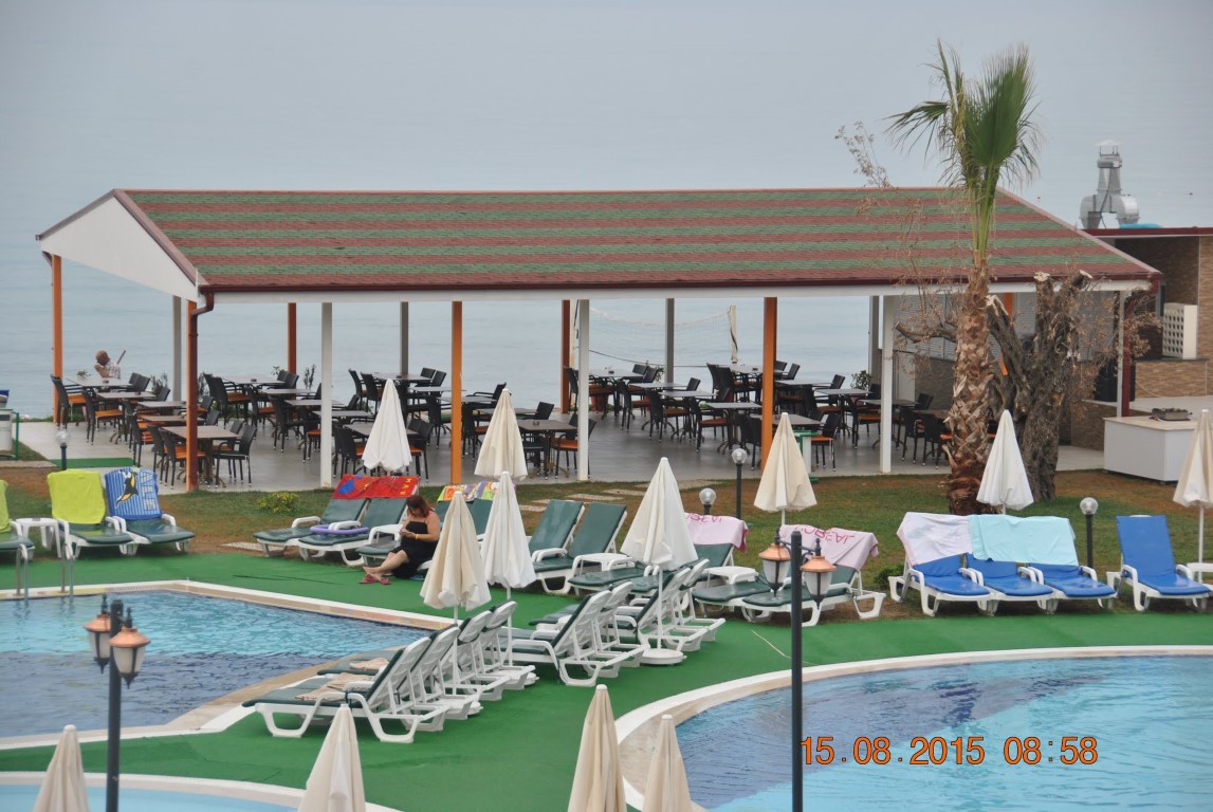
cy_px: 406
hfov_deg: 16.6
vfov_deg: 11.2
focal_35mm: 123
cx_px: 606
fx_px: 4150
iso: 200
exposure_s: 1/500
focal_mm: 82
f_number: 5.6
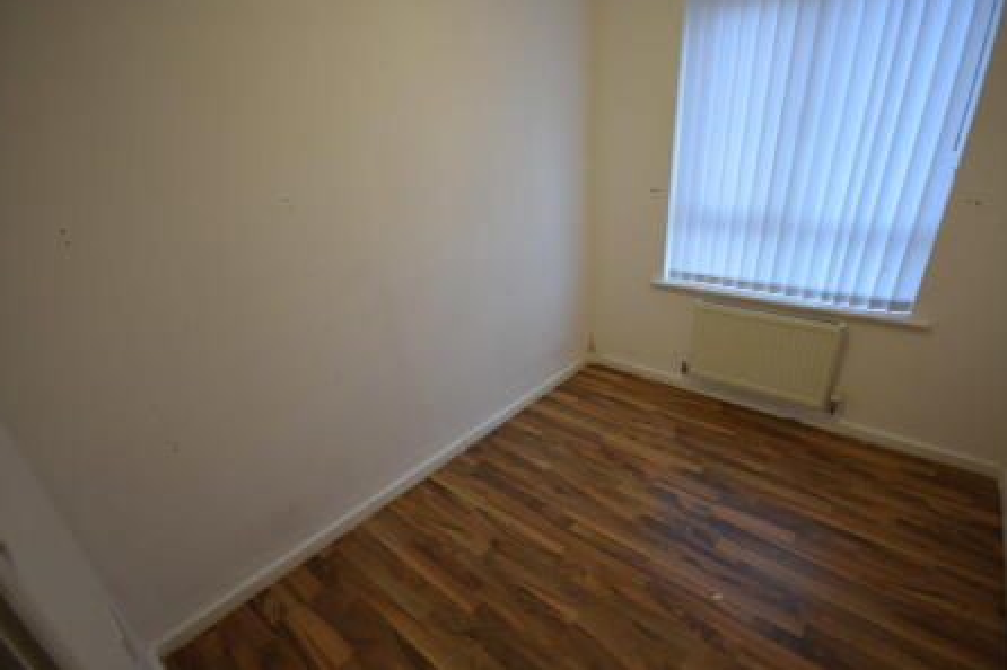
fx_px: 447
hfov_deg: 96.7
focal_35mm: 16
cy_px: 346
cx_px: 519
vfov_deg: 73.7
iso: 200
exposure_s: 1/25
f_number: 4
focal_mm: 10
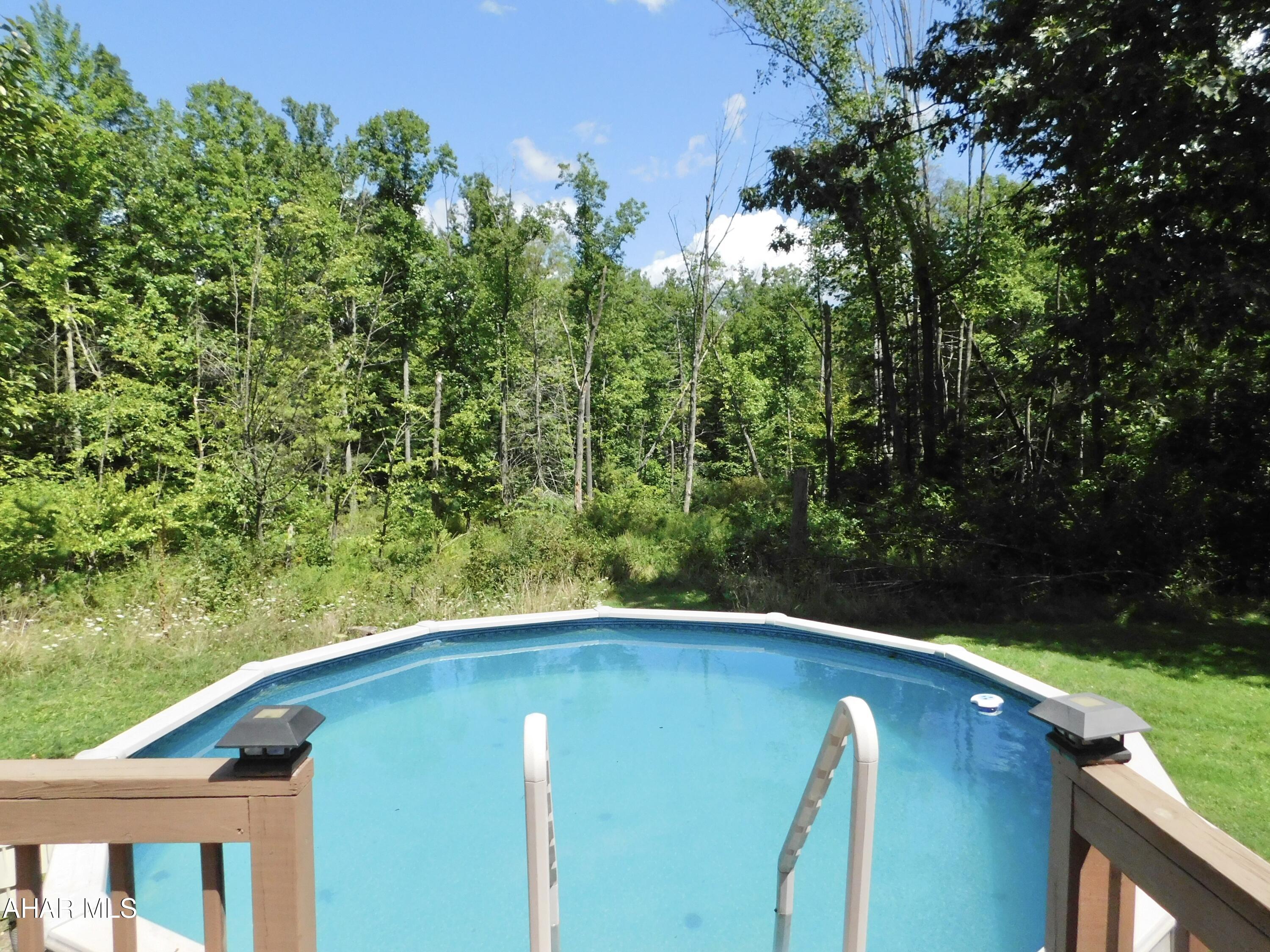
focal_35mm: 23
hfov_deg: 73.9
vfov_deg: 58.9
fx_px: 844
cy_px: 476
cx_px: 635
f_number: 6
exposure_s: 1/1250
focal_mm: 4
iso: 400
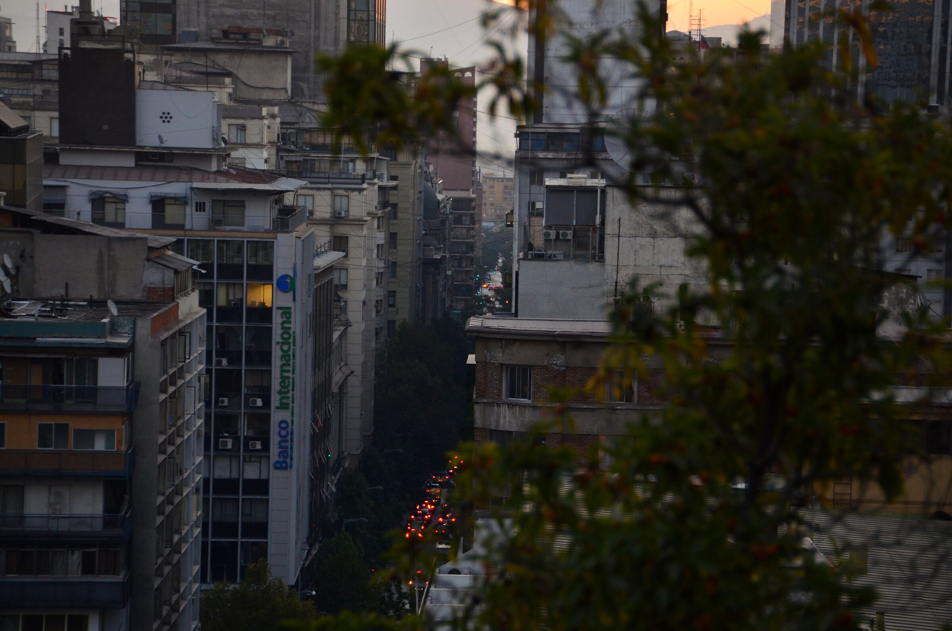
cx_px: 476
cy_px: 316
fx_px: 5145
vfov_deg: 7.0
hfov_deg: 10.6
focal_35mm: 195
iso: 560
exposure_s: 1/80
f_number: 6.3
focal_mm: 130
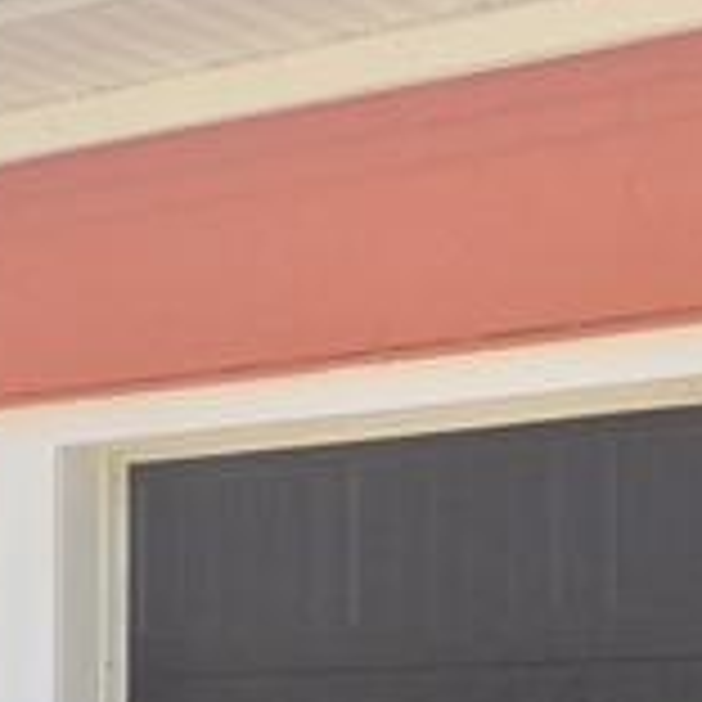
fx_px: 2409
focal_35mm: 105
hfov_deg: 16.6
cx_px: 292
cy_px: 770
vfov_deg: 16.1
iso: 25
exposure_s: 1/884
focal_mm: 4.15
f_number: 2.2
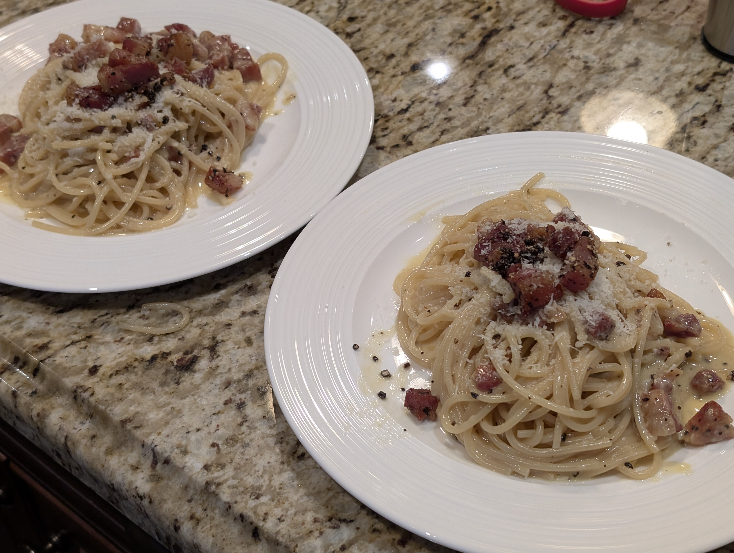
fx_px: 1040
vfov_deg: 29.7
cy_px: 276
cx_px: 367
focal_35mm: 49
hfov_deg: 38.9
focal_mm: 6.9
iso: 176
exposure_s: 1/120
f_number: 1.68
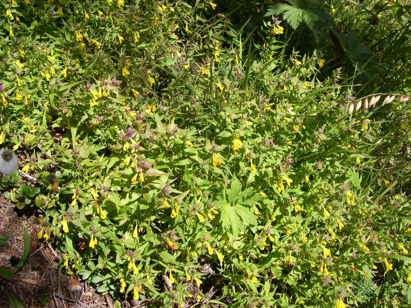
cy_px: 154
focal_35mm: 38
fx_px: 451
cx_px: 206
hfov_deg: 49.0
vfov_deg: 37.7
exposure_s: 1/108
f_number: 7.6
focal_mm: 8
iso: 100
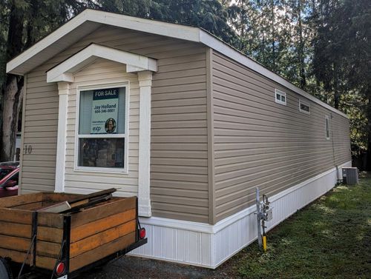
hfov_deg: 71.5
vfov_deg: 57.0
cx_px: 186
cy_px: 140
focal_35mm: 24
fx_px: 258
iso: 38
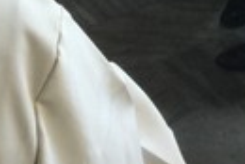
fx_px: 1056
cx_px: 271
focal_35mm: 155
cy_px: -270
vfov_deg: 8.0
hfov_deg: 13.0
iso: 32
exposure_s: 1/33
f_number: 2.2
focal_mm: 4.15
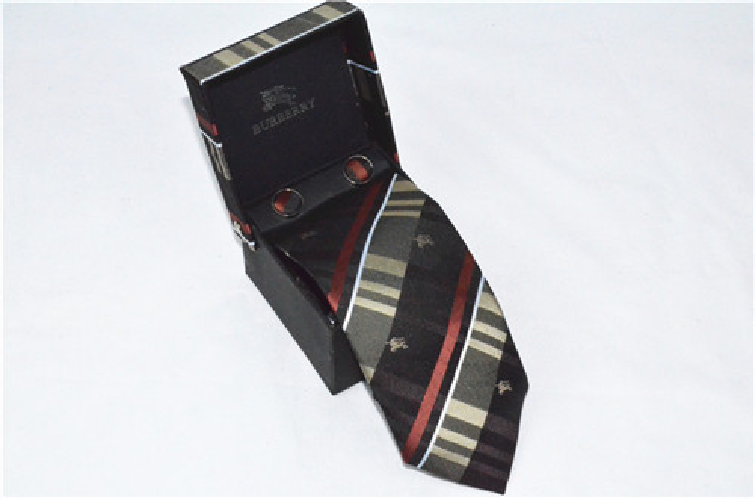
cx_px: 378
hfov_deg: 26.1
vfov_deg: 17.4
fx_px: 1631
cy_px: 250
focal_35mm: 78
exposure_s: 1/250
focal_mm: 52
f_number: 32
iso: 6400
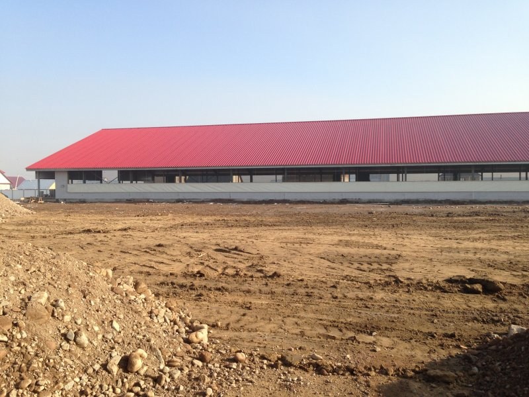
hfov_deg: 55.4
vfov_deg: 42.9
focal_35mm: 33
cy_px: 198
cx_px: 264
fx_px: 504
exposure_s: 1/742
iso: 50
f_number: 2.4
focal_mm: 4.12
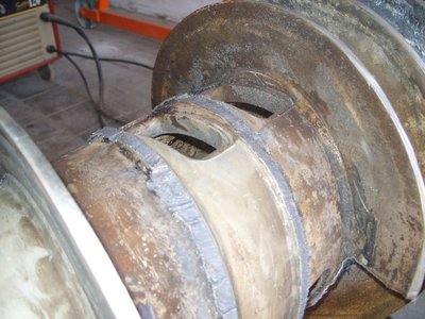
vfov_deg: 37.7
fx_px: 467
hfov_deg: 49.0
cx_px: 212
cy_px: 160
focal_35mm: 38
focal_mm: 7.8
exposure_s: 1/30
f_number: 2.8
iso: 50
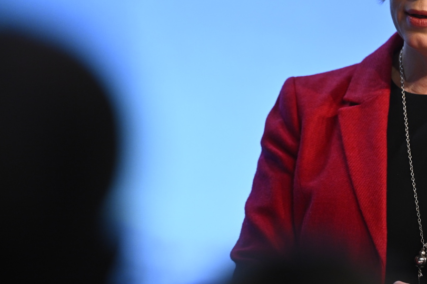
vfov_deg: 2.3
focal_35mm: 587
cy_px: 72
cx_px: 351
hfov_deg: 3.5
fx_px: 6959
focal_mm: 350
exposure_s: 1/160
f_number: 4
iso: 1600
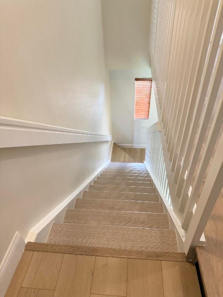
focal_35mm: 24
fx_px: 206
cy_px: 148
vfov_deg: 71.6
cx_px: 112
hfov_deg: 56.8
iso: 200
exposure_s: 1/60
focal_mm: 6.76
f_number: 1.78
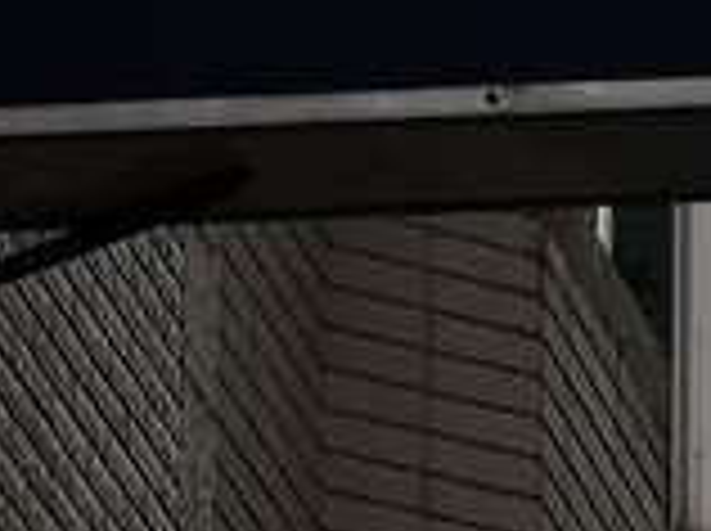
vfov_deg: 2.6
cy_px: -162
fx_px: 11792
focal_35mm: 575
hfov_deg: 3.5
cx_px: 369
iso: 50
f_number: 2.4
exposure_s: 1/1323
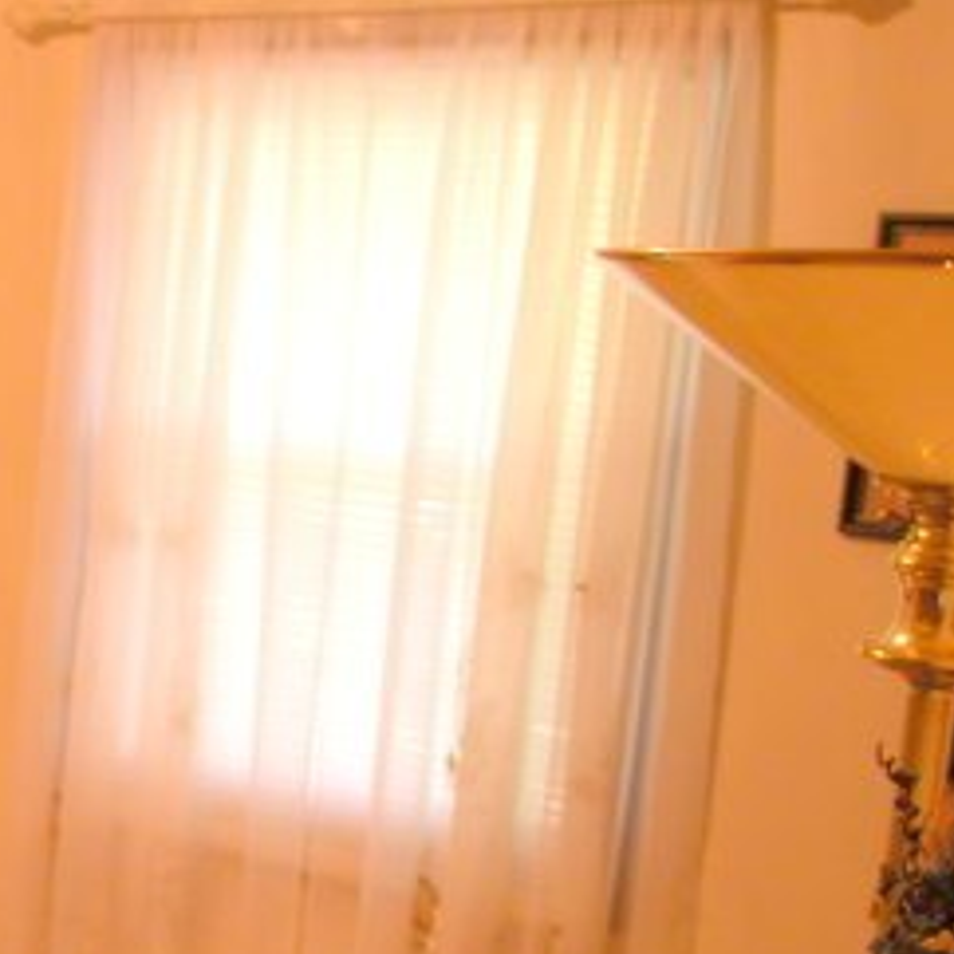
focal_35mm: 70
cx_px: -276
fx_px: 2183
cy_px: 816
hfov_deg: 22.2
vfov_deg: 24.1
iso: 121
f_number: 2.8
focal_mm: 7.7
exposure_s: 1/8.5
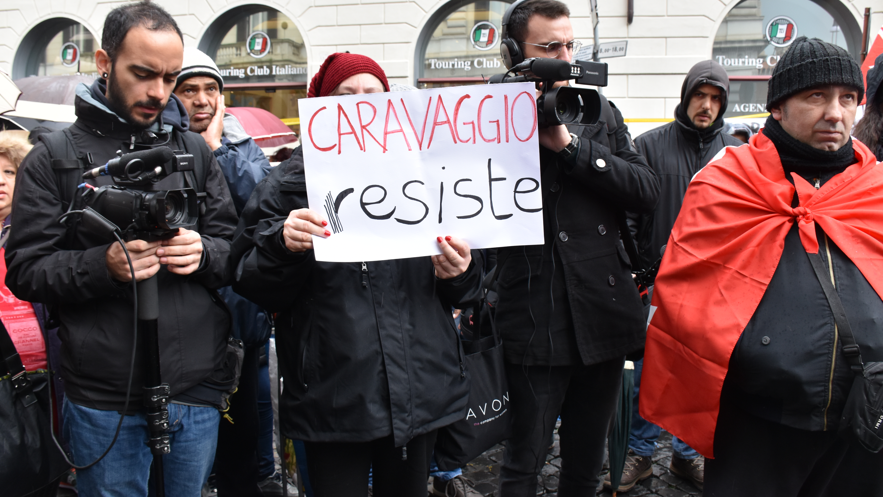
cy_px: 198
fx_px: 679
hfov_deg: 66.1
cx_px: 437
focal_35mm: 29
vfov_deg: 40.0
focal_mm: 18
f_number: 8
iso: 500
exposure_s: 1/200
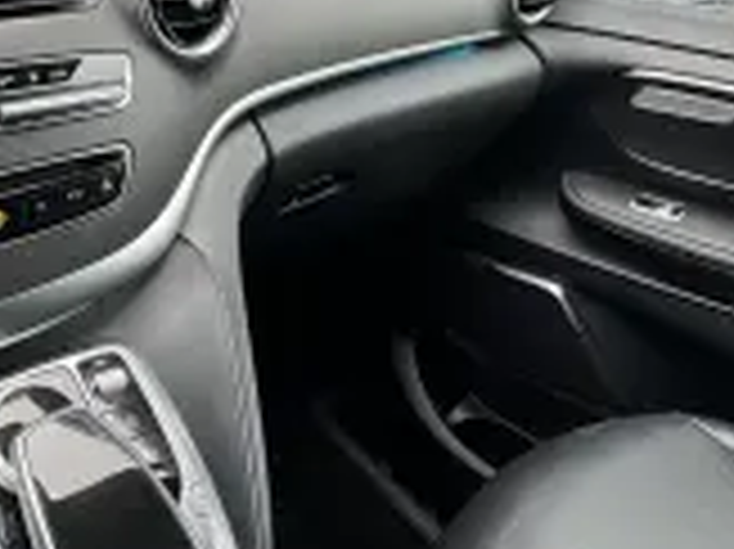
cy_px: 144
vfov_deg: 44.0
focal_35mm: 31
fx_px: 657
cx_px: 50
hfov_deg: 50.5
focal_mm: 2.22
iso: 200
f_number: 2.2
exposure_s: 1/105
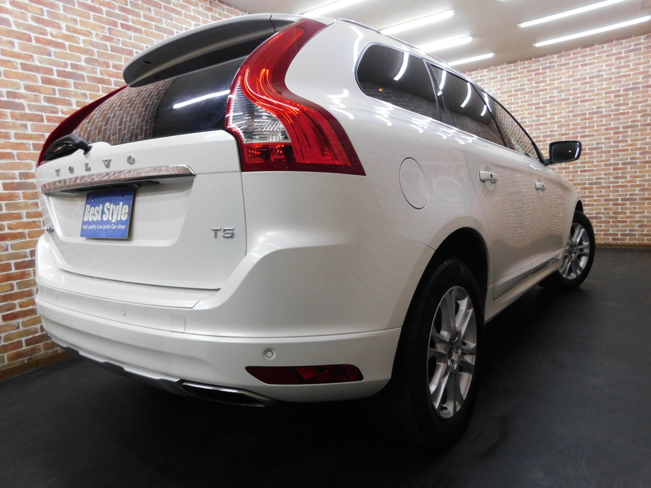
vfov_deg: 58.9
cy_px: 244
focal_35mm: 23
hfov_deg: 73.9
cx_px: 326
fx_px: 433
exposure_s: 1/30
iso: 280
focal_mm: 4
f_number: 3
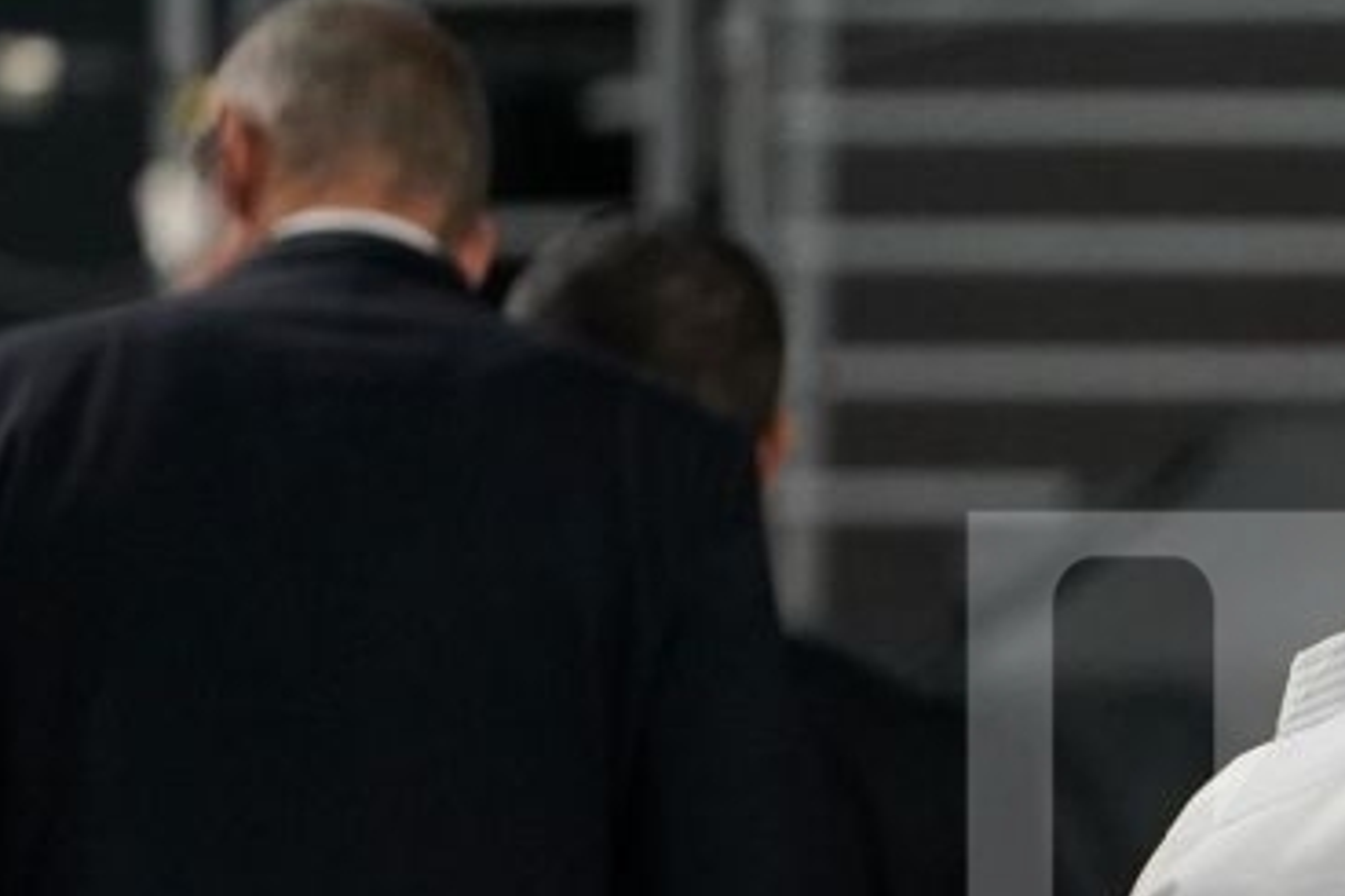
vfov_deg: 1.4
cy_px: 845
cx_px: 2547
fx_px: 36558
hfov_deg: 2.1
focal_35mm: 979
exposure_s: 1/1000
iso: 1600
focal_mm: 200
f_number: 2.8
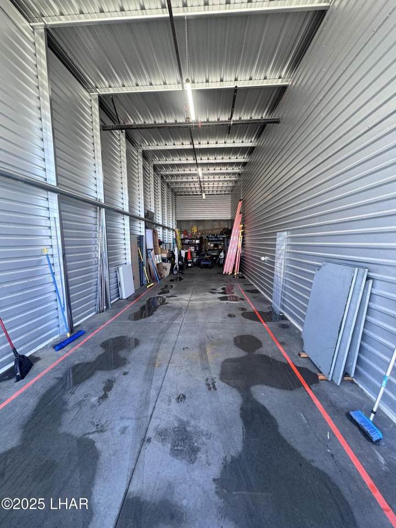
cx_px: 198
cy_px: 264
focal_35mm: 14
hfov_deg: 85.7
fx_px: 214
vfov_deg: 102.1
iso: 100
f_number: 2.2
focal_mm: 2.22
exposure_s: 1/120
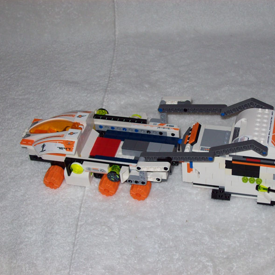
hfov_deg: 25.6
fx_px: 602
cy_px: 139
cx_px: 175
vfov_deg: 25.7
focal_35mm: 67
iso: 80
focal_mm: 9.4
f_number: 3.4
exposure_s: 1/84.5
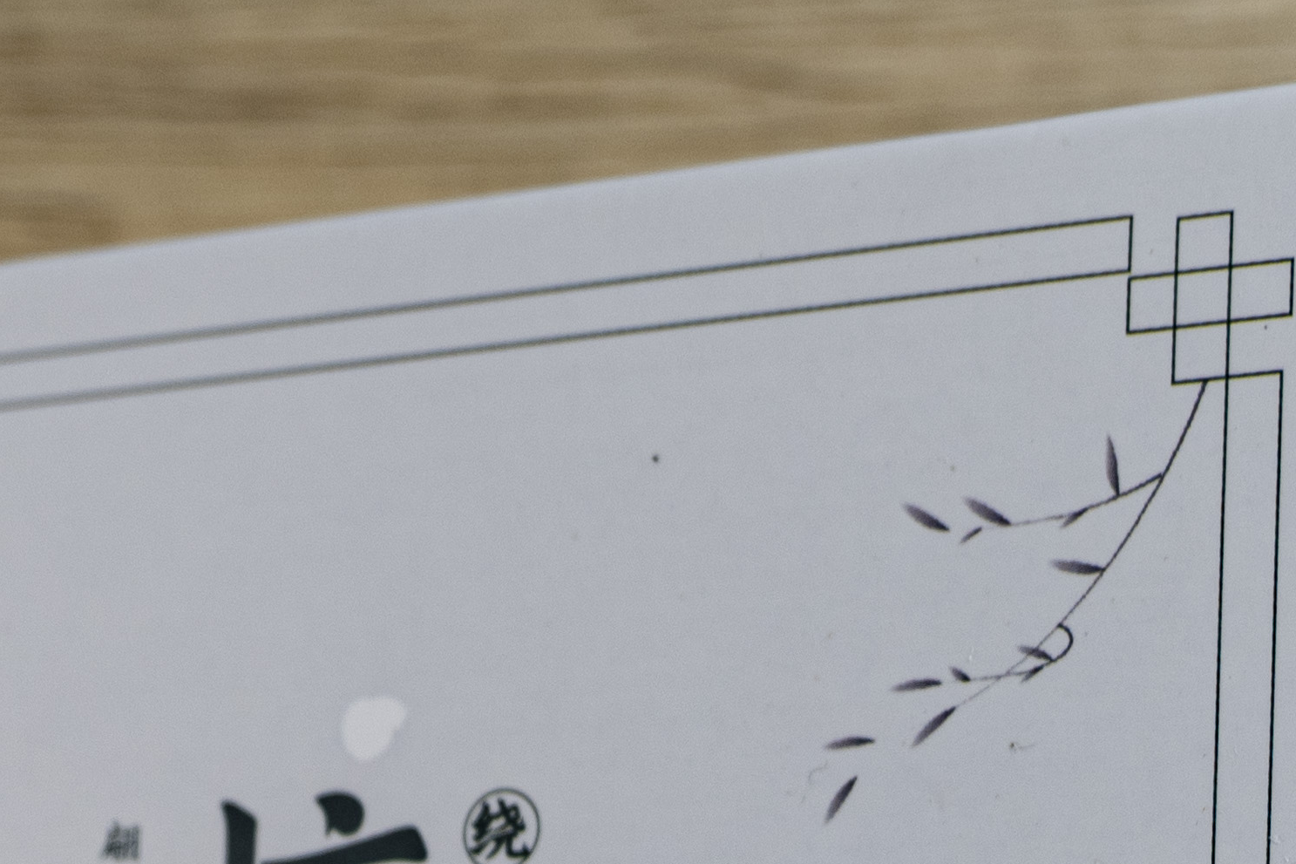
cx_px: 501
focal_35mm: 117
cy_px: 1582
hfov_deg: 17.5
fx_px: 4211
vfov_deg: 10.9
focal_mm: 29
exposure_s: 1/60
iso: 250
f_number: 5.6
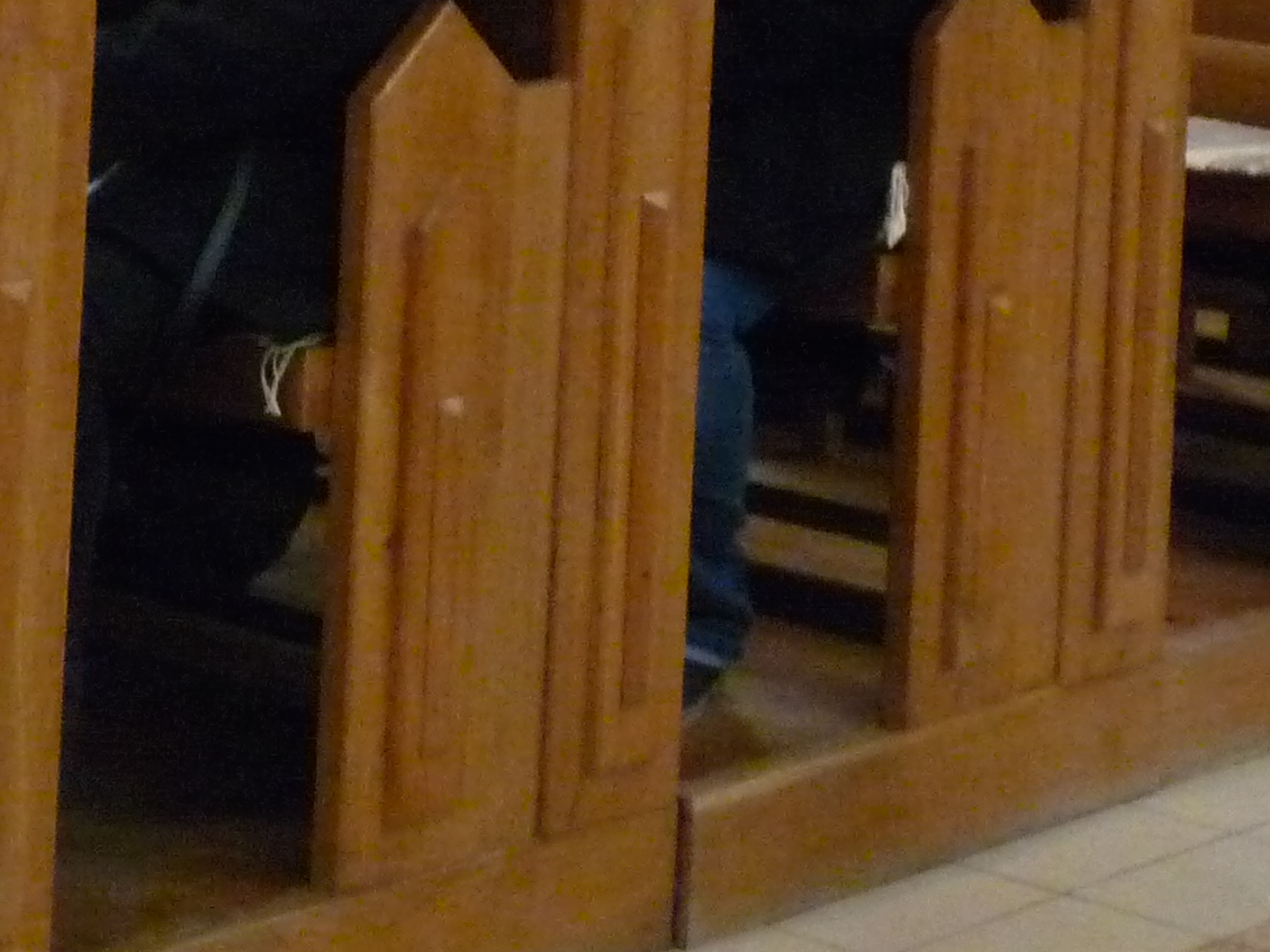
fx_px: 4623
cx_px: 317
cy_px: -550
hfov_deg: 15.6
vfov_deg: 11.2
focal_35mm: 126
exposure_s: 1/30
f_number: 3
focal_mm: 6.9
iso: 800
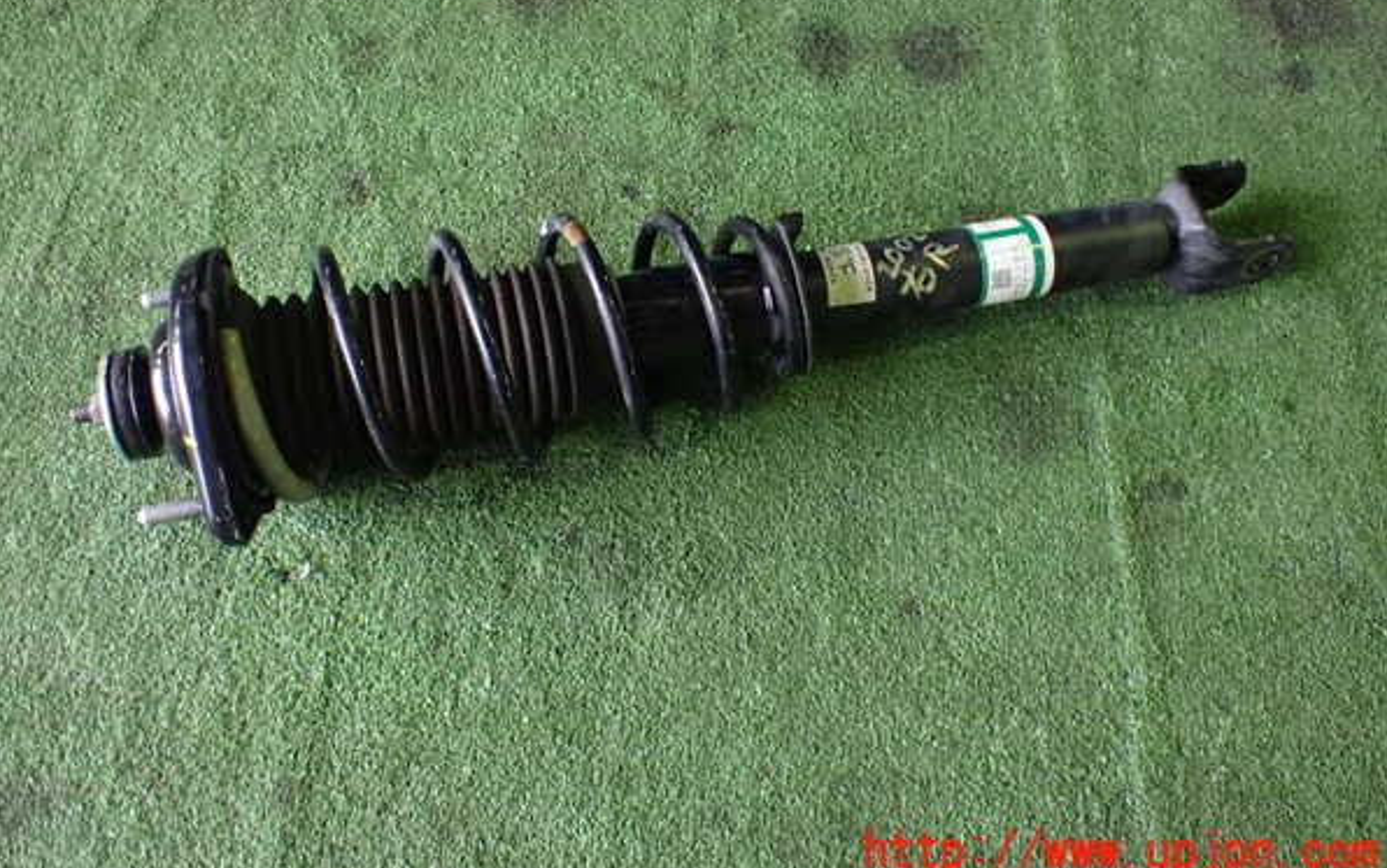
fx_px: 1210
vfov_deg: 39.3
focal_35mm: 32
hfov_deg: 59.6
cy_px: 358
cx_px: 691
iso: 800
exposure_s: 1/60
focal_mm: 5.4
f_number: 2.3
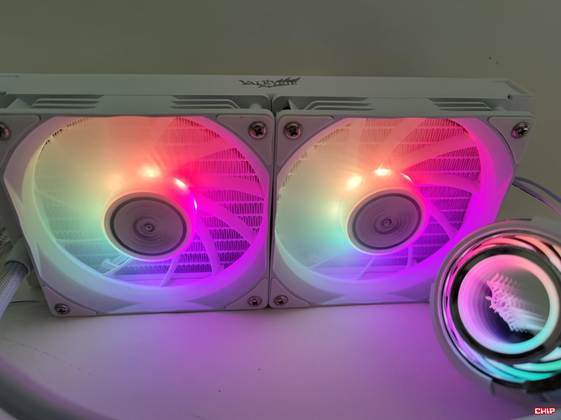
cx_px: 280
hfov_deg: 69.4
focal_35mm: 25
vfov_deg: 54.9
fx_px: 405
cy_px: 210
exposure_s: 1/100
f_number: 1.85
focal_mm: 6.78
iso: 54
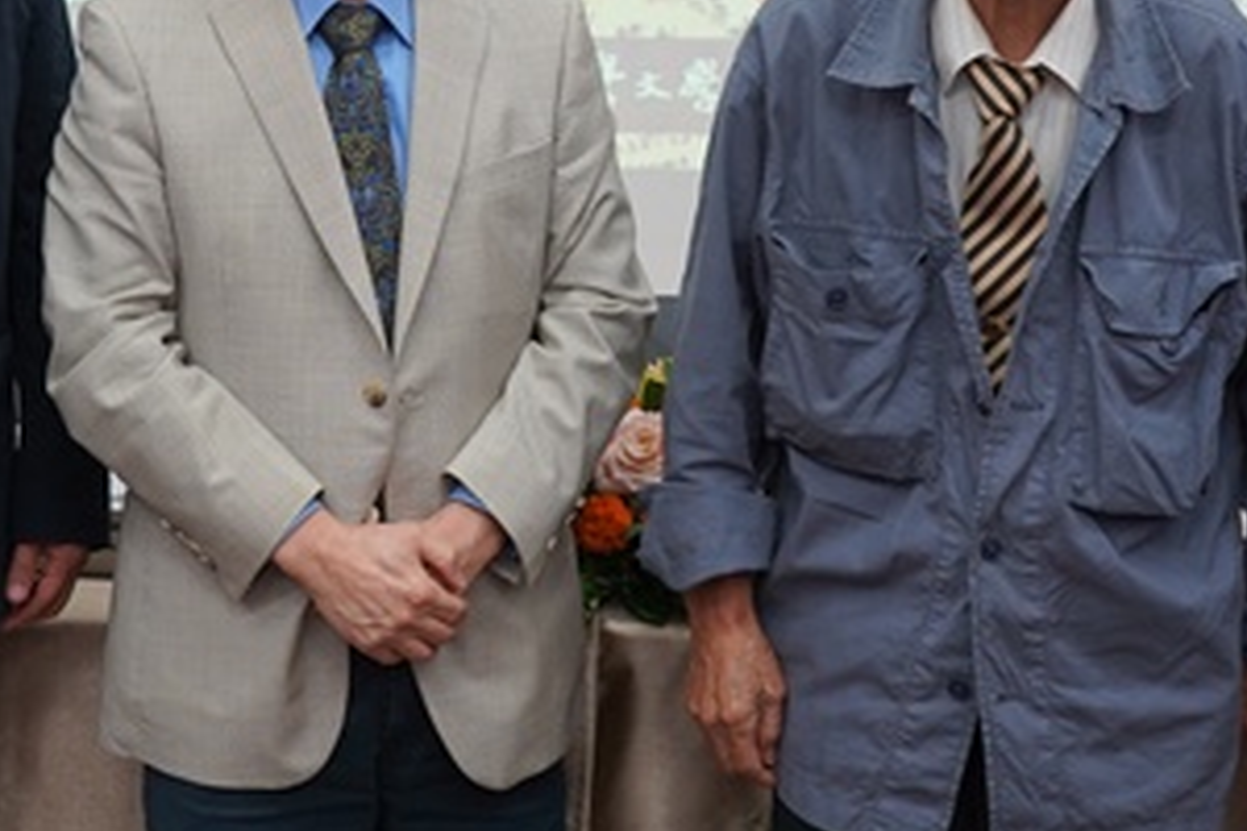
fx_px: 2771
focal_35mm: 80
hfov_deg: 25.3
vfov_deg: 16.5
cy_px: -98
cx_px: 449
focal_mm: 30
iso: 800
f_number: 4
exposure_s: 1/160
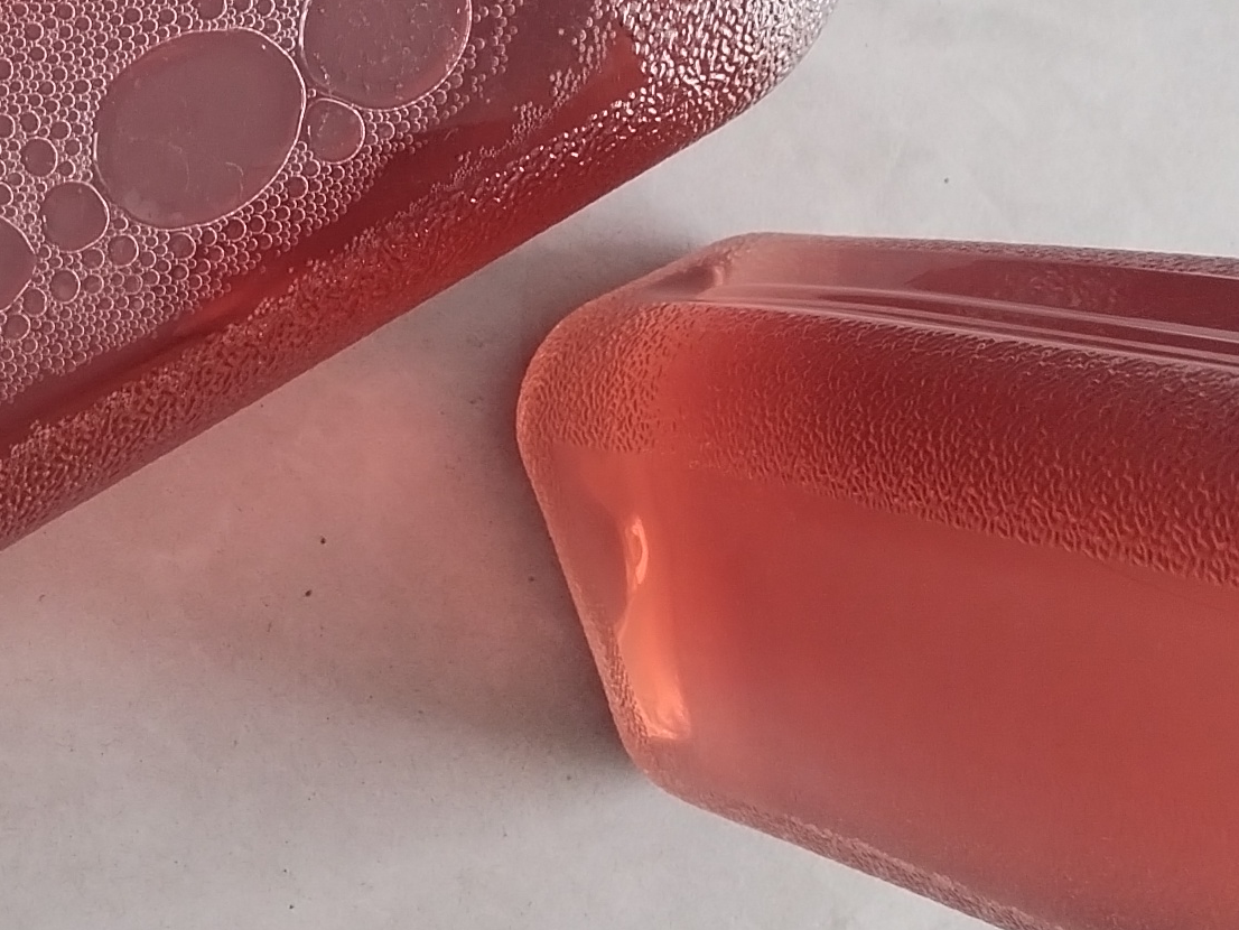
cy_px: 392
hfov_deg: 20.6
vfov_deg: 15.7
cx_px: 267
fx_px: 3365
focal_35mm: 94
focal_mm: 4.75
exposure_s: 1/33.3
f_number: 1.8
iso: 373
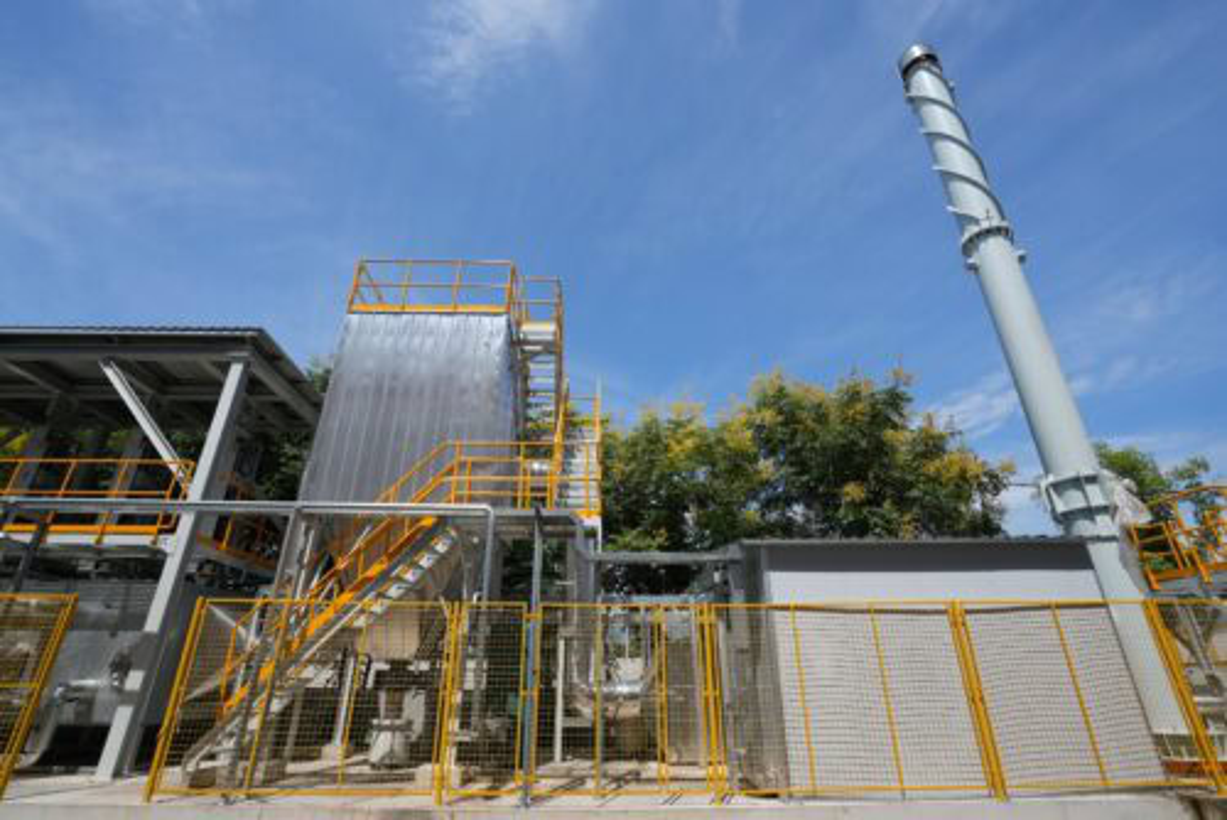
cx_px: 614
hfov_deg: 96.7
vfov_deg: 73.8
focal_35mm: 16
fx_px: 546
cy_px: 410
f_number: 14
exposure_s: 1/160
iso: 160
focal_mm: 16
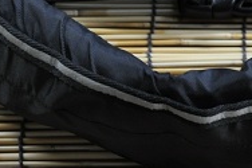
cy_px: 50
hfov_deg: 16.3
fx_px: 860
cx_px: 253
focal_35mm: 123
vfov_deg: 11.1
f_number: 4
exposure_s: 1/30
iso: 800
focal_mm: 24
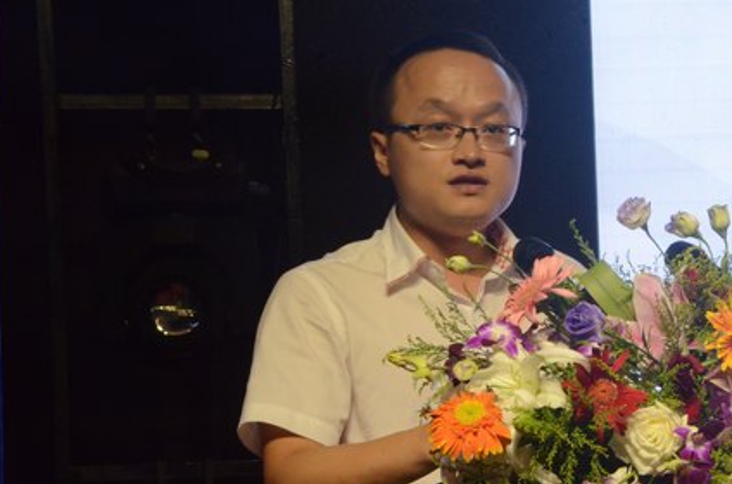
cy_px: 315
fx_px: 3446
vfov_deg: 8.0
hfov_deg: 12.1
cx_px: 508
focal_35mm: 170
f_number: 22
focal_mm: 80
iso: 3200
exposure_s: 1/50
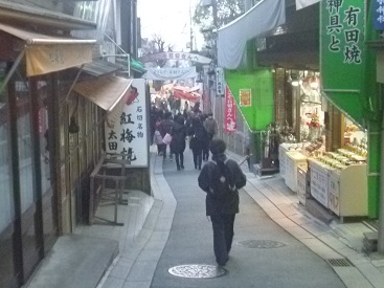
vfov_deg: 24.0
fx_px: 676
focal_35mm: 61
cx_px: 166
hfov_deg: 31.7
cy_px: 140
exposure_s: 1/20
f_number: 3.5
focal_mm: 6.3
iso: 800
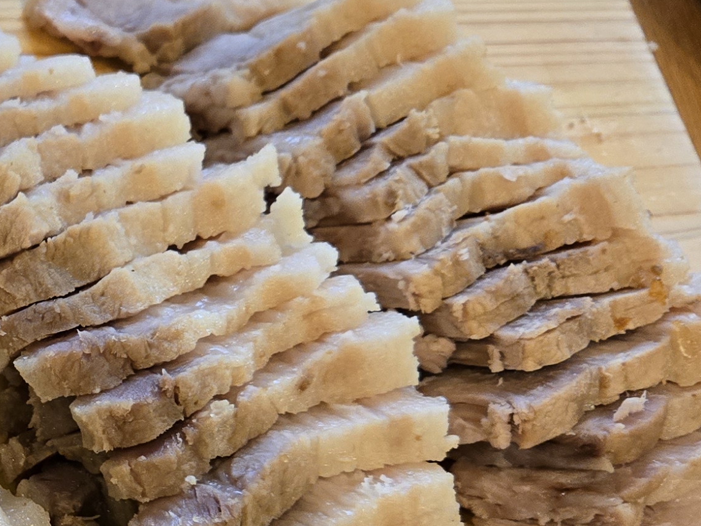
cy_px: 454
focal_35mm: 81
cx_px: -164
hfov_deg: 22.1
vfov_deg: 18.0
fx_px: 1640
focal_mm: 5.4
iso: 400
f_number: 1.8
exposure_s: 1/120
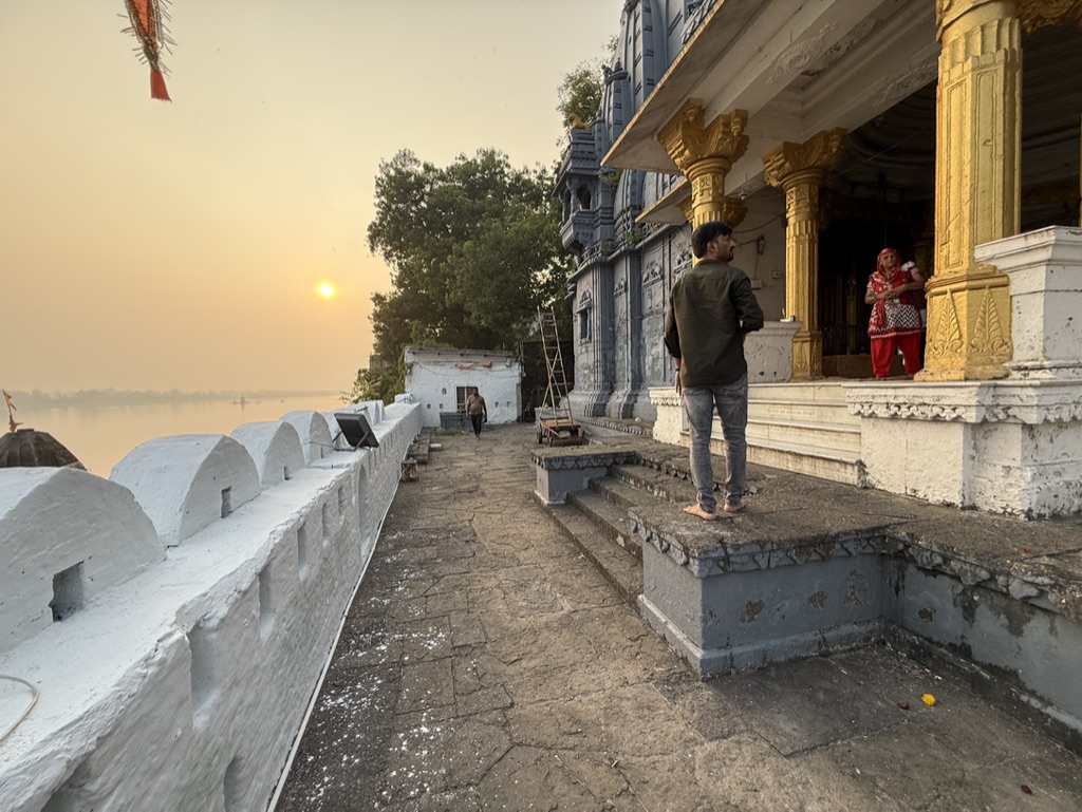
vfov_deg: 85.7
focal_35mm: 14
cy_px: 406
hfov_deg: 102.0
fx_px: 438
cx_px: 541
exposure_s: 1/361
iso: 64
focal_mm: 2.22
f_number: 2.2
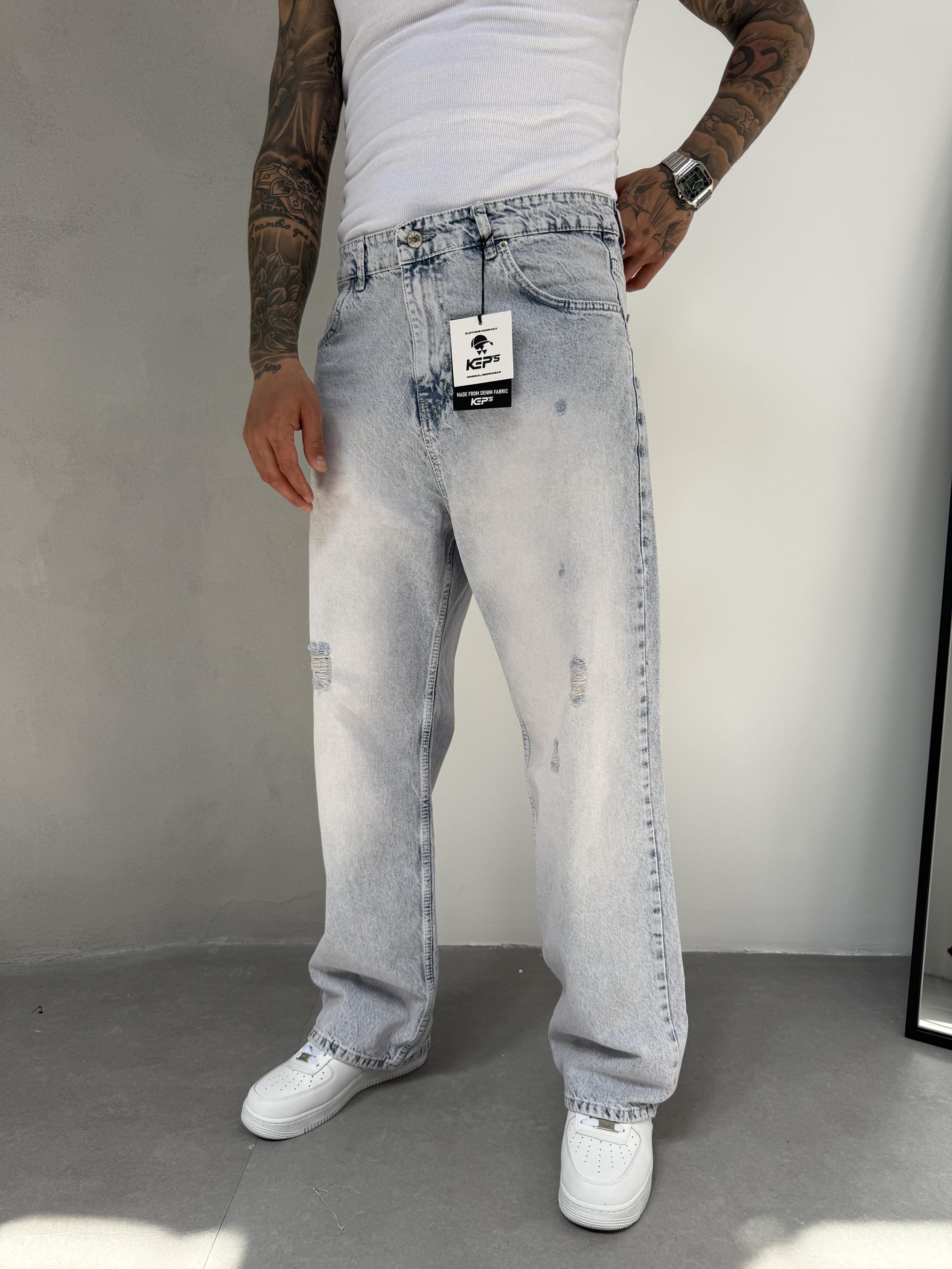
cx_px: 476
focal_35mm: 24
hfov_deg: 56.8
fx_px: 880
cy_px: 634
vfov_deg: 71.6
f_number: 1.78
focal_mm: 6.76
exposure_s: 1/831
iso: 80
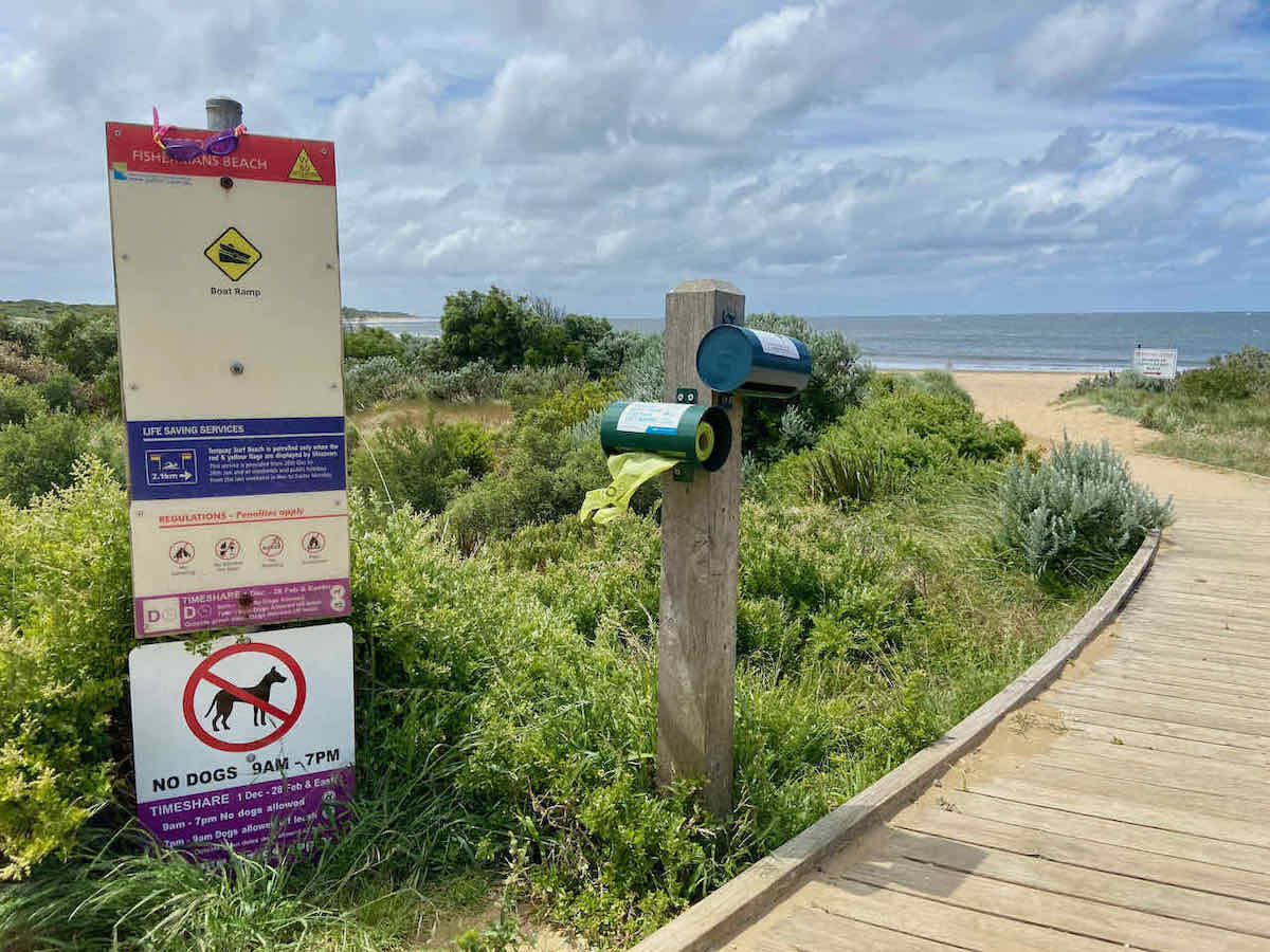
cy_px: 476
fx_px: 954
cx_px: 635
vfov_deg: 53.1
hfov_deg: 67.3
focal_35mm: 26
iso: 32
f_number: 1.8
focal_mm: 4.25
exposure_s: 1/4274
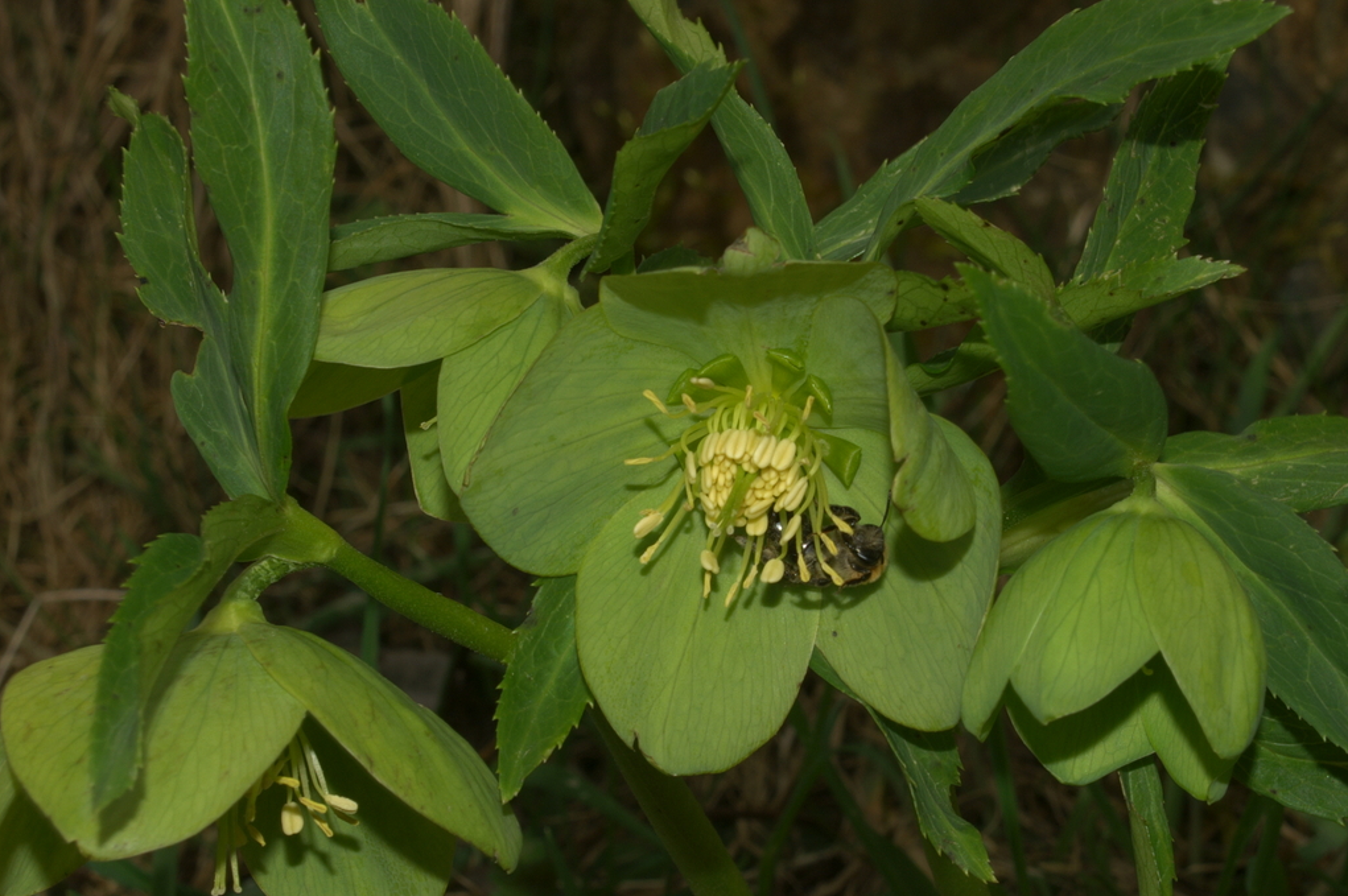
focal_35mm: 141
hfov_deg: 14.6
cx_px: 685
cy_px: 470
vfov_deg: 9.7
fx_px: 5275
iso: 80
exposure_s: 1/125
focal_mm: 80
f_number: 22
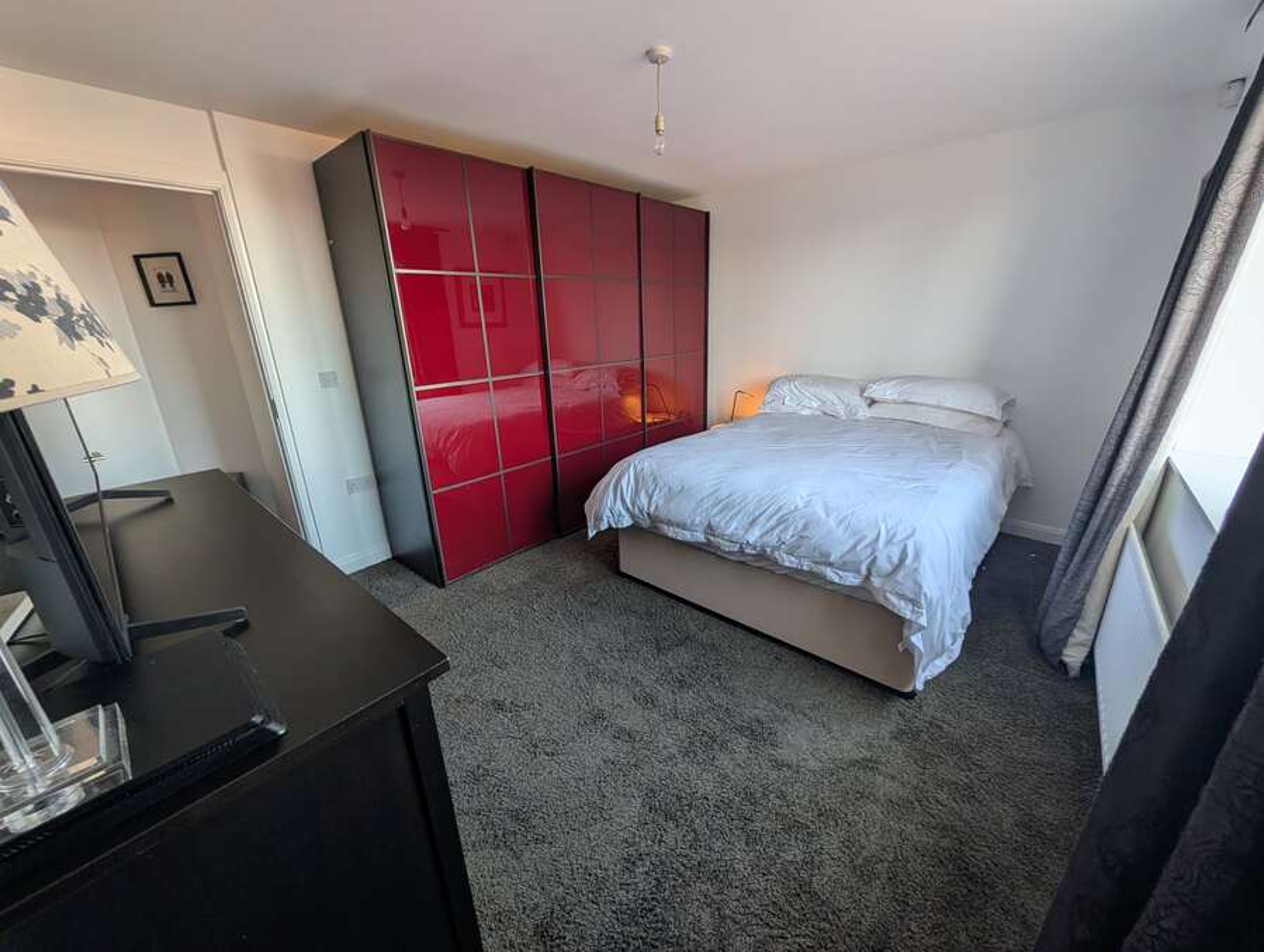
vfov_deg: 94.6
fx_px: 439
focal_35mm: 12
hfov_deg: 110.5
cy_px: 476
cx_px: 632
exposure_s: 1/81.2
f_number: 1.7
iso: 55
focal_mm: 2.02
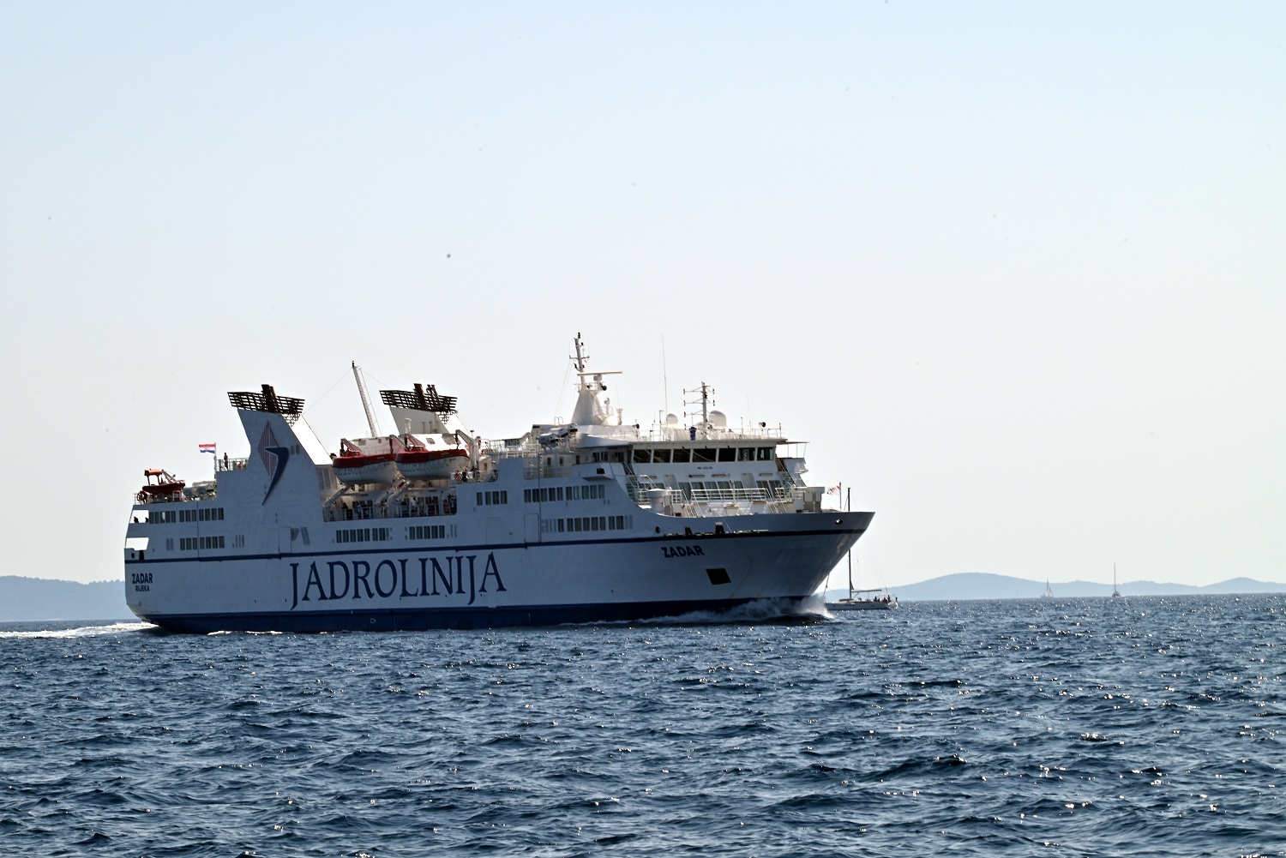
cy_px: 429
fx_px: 5002
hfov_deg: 14.6
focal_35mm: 140
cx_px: 643
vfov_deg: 9.8
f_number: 29
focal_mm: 140
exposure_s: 1/160
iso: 200
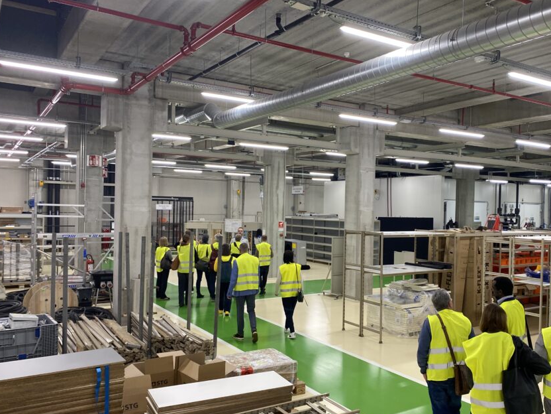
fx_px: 509
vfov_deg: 44.1
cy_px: 222
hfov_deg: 56.4
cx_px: 331
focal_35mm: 32
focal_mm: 4.25
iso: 125
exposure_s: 1/100
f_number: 1.8
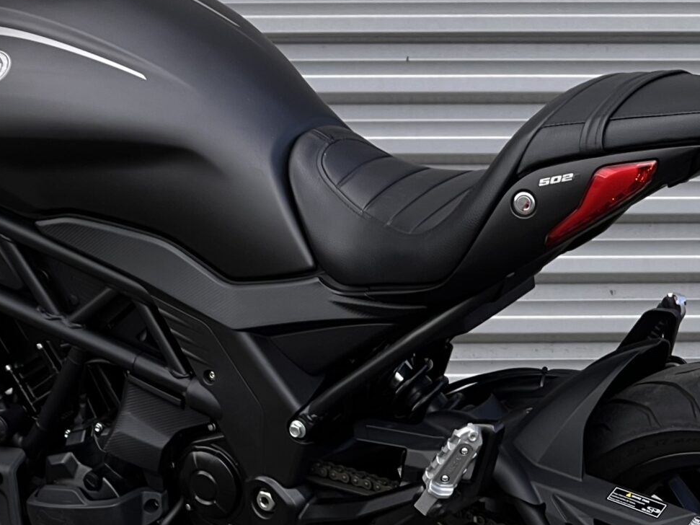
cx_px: 335
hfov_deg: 9.7
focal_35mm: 203
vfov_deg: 7.3
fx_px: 4105
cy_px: 289
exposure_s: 1/169
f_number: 2.8
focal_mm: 9
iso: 32
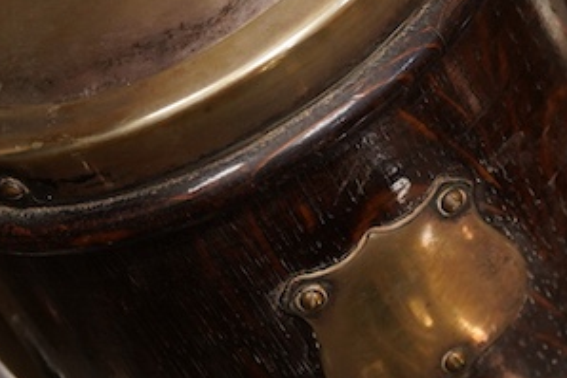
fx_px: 2143
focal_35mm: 136
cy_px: 218
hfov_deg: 15.1
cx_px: 339
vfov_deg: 10.1
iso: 1250
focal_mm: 30
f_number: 3.5
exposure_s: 1/125
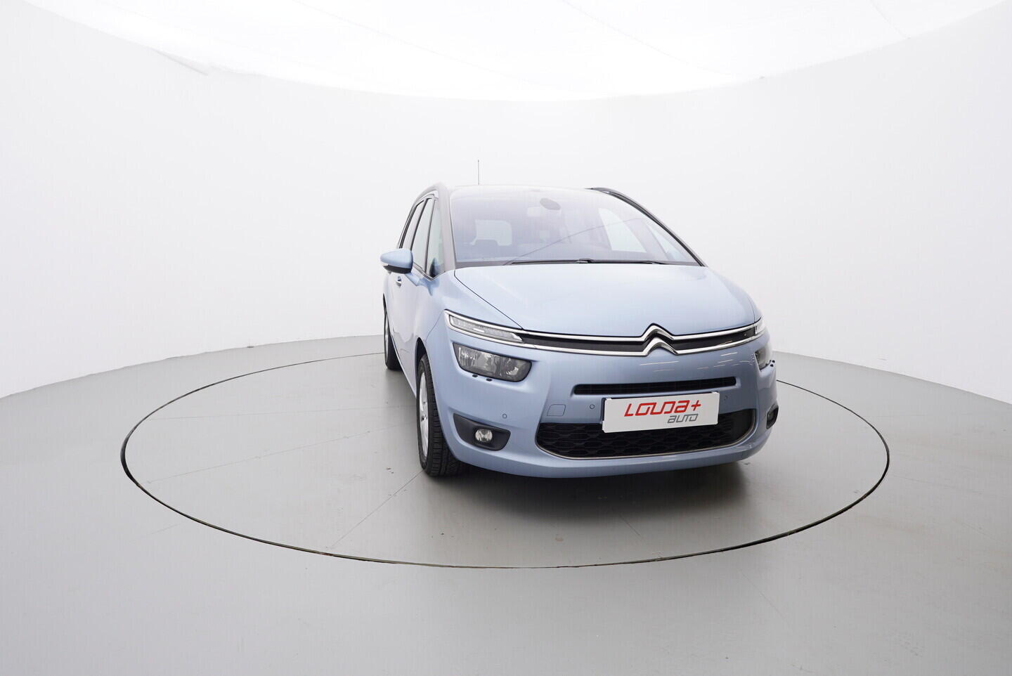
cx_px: 506
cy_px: 338
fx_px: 633
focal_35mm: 22
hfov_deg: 77.3
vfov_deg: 56.2
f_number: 5
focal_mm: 15
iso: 200
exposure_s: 1/80
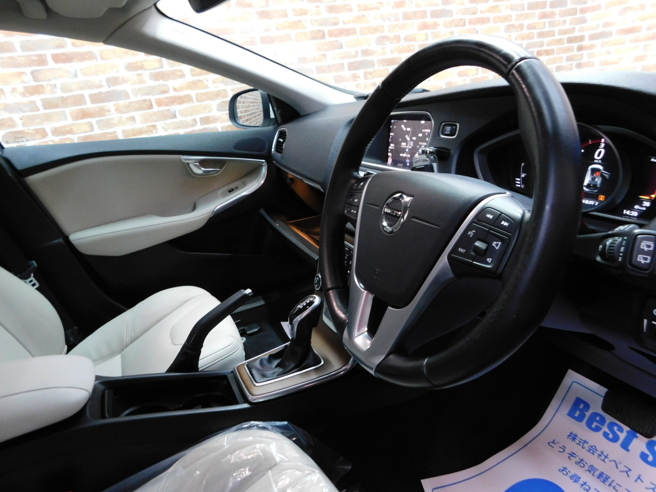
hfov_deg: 73.9
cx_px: 328
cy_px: 246
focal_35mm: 23
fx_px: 436
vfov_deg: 58.9
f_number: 3
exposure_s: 1/13
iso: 400
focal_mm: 4
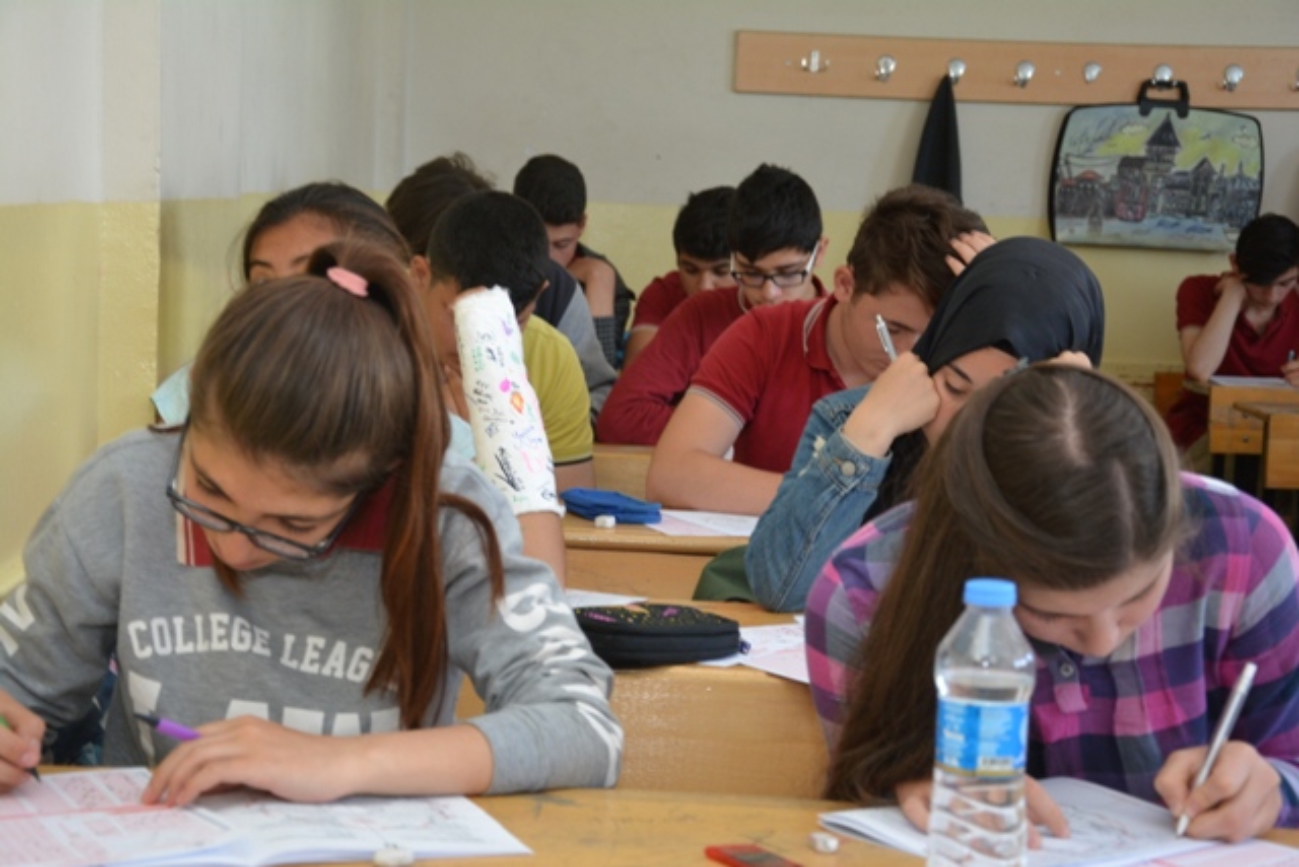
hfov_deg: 29.9
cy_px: 434
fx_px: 2436
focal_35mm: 68
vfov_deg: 20.2
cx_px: 650
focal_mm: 45
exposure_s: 1/60
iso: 720
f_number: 4.8
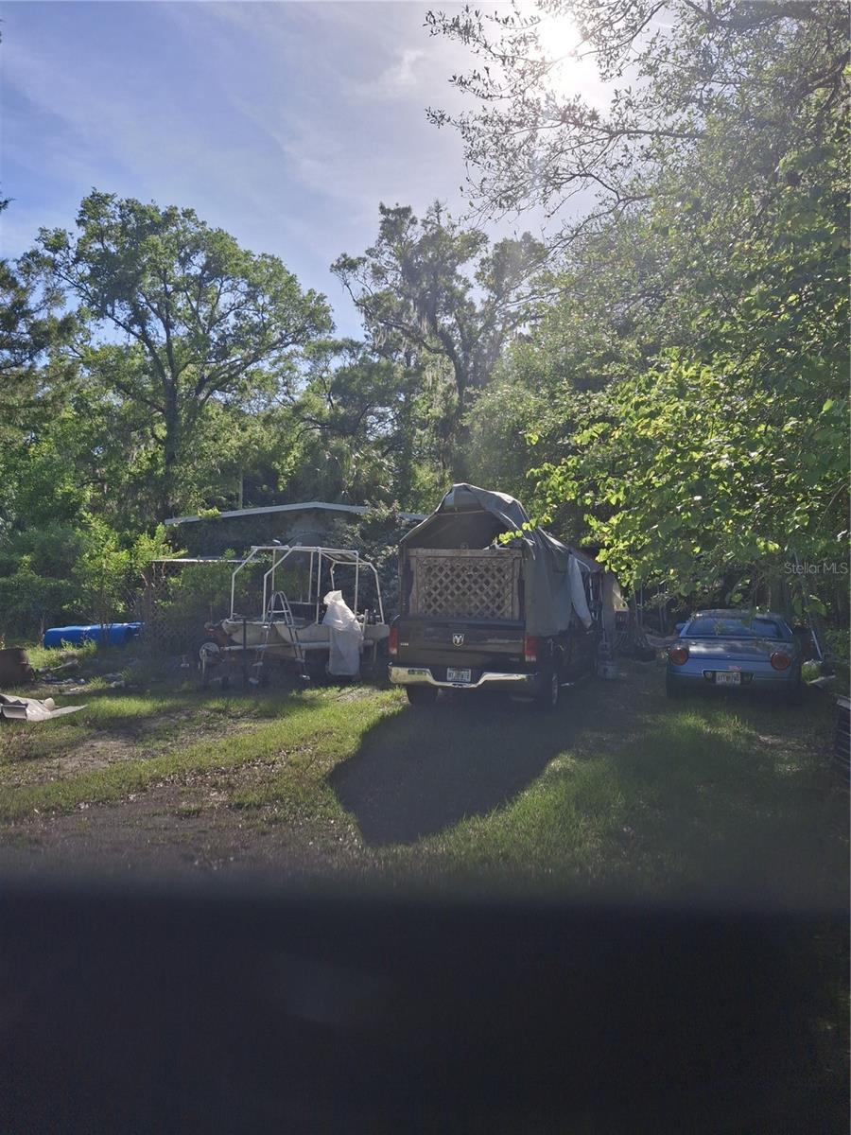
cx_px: 426
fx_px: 819
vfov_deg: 69.4
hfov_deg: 54.9
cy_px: 568
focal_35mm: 25
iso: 25
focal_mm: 4.69
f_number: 1.8
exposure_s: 1/1266
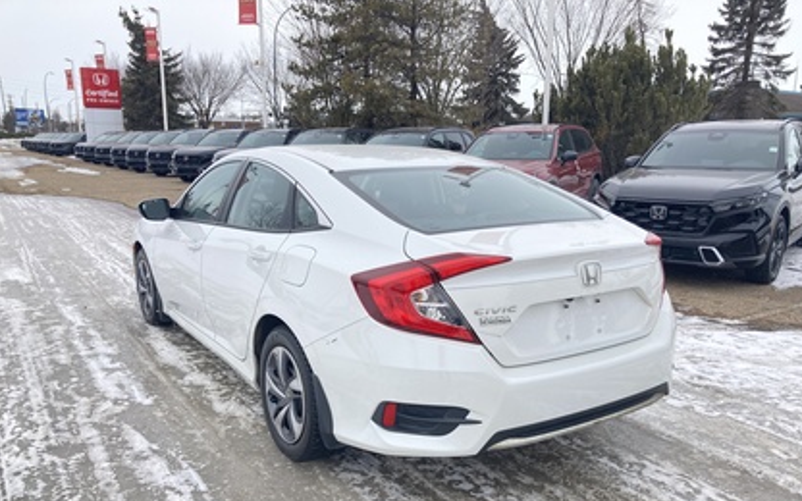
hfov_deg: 62.9
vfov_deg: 41.6
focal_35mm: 30
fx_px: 656
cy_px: 302
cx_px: 403
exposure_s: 1/1033
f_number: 1.8
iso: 20
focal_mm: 3.99
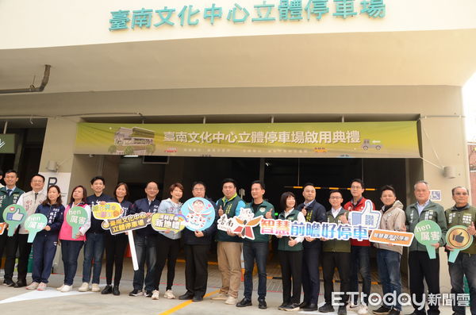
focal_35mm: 27
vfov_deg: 47.7
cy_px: 158
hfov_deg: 67.5
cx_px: 238
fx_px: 356
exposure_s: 1/160
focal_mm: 18
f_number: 6.3
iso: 400
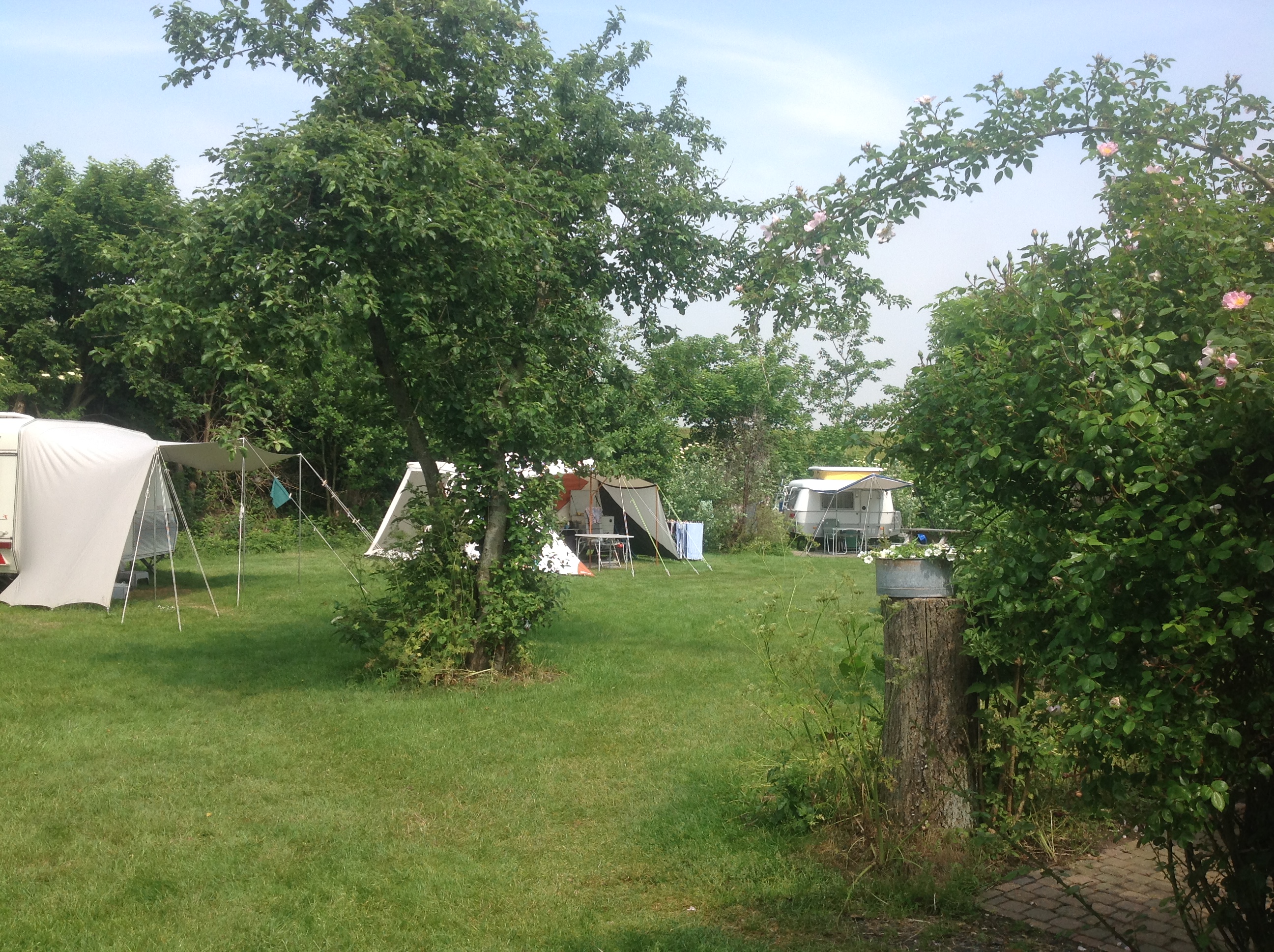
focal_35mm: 35
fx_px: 1286
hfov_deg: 52.7
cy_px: 476
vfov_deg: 40.6
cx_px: 637
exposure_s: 1/1163
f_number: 2.4
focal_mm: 4.28
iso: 50
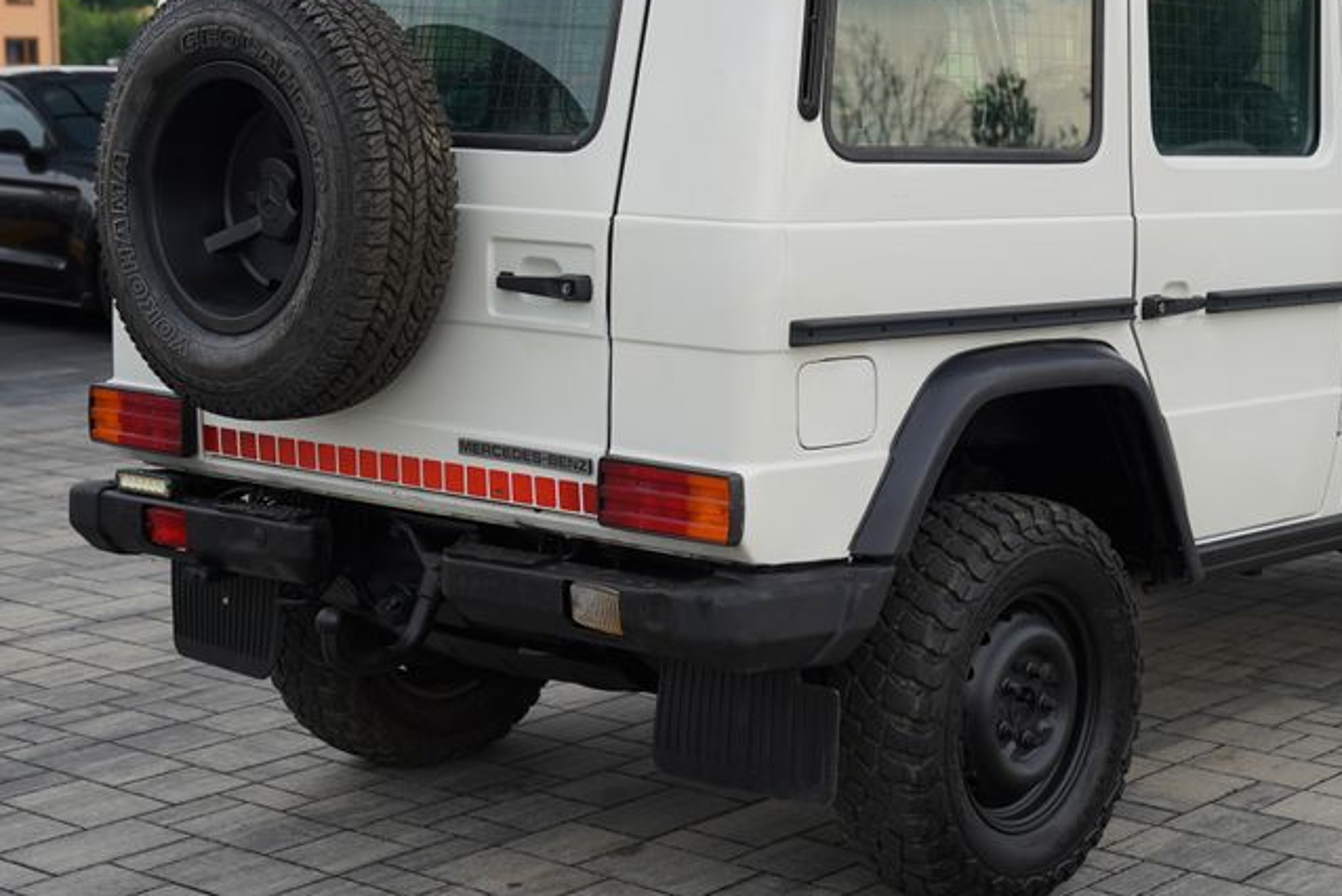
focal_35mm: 69
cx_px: 892
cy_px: 354
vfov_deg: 19.7
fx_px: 2573
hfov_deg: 29.0
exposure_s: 1/100
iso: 100
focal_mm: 43
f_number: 4
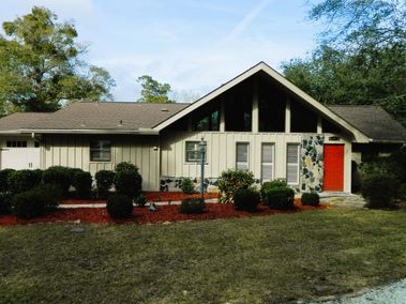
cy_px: 149
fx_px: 387
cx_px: 202
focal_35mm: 33
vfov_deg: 42.9
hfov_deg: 55.4
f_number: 3.1
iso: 80
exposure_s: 1/1000
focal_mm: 4.5
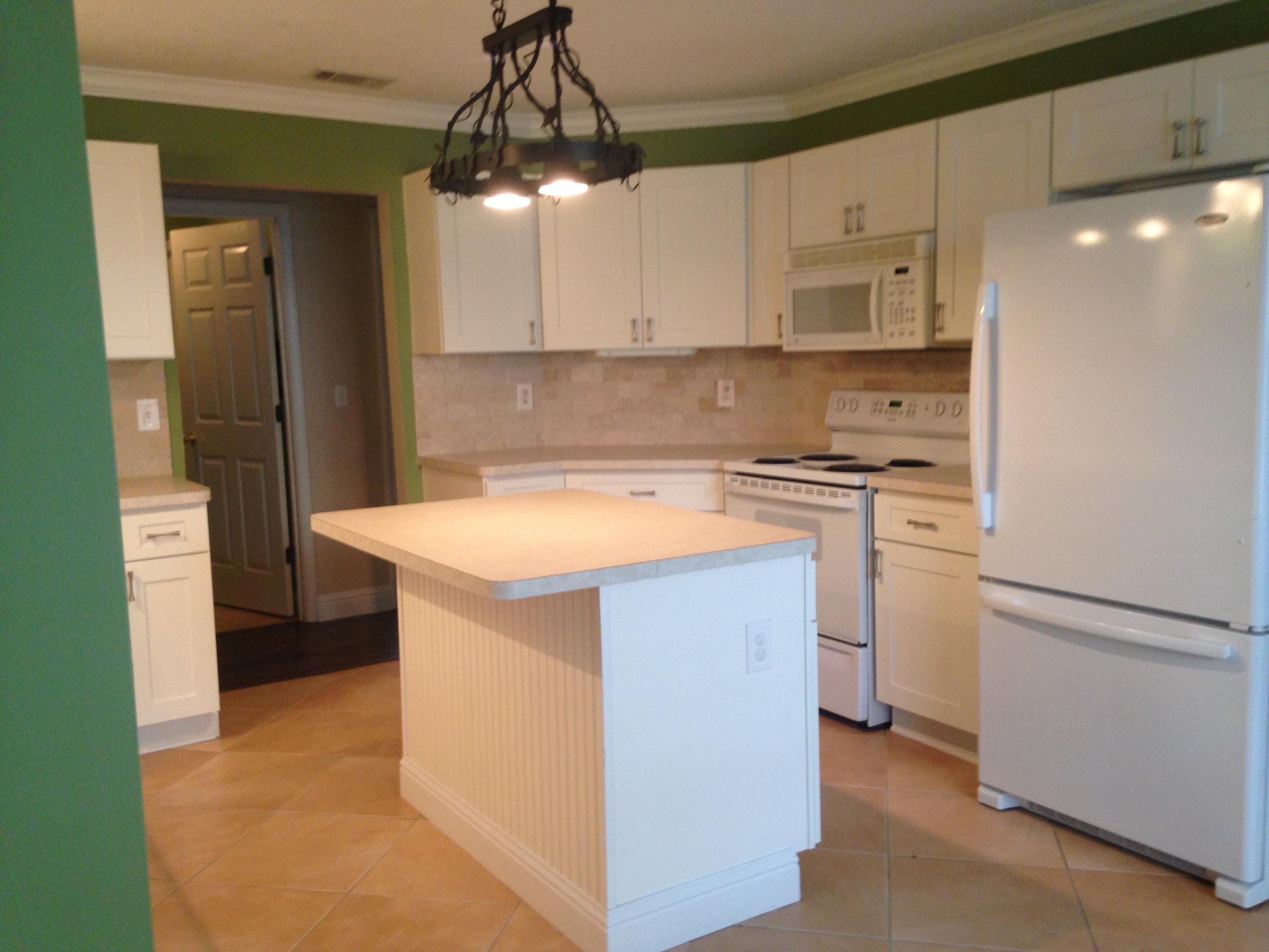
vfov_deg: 42.9
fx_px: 1210
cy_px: 476
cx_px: 634
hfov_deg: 55.4
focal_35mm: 33
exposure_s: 1/20
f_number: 2.4
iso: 125
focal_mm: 4.12
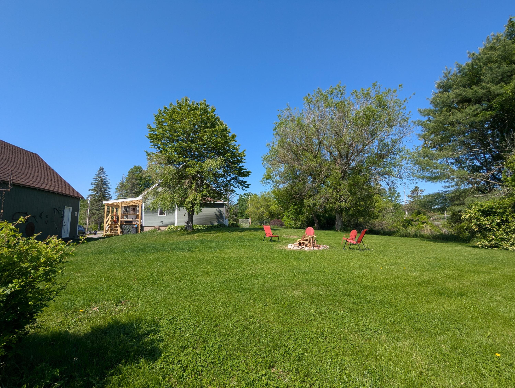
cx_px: 258
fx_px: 238
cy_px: 194
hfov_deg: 94.4
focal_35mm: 16
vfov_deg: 78.2
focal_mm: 2.35
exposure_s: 1/1285
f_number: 2.2
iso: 47
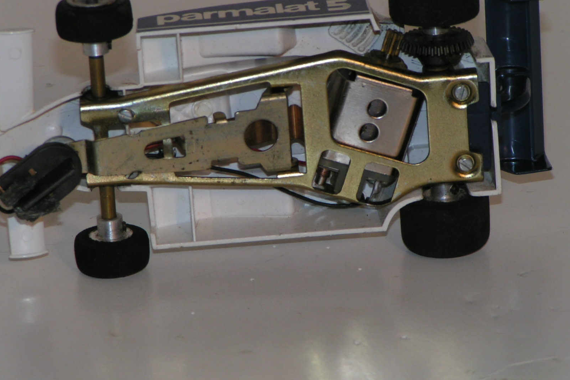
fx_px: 3736
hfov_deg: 8.7
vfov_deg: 5.8
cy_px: 169
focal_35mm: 236
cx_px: 285
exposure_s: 1/250
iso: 50
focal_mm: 34.5
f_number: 5.6
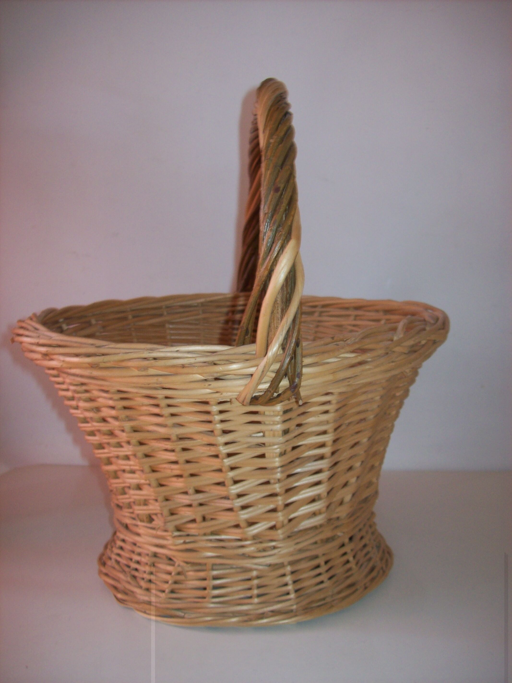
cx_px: 256
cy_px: 342
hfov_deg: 39.6
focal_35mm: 36
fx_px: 710
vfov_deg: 51.4
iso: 80
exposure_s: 1/64
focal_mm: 6
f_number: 2.7
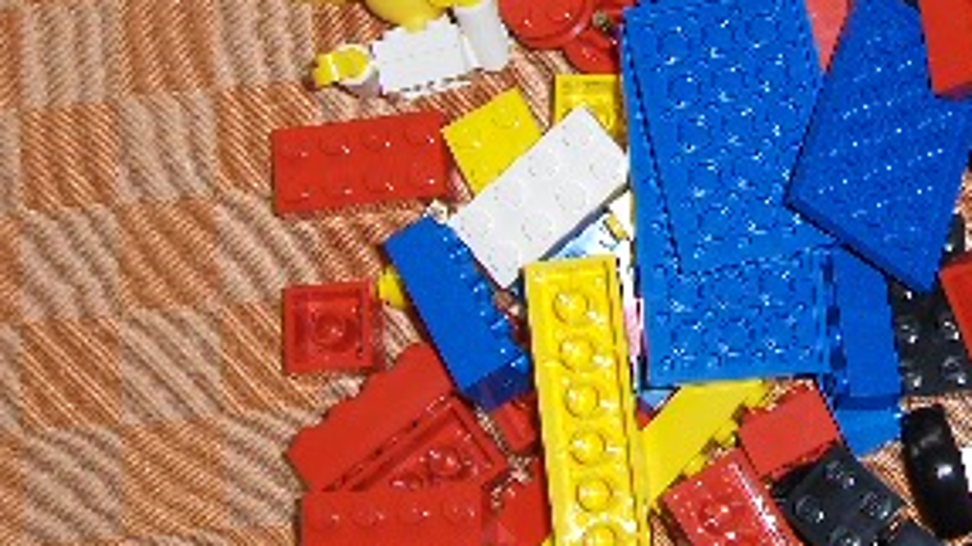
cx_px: 955
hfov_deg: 24.0
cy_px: -7
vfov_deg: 14.0
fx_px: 2189
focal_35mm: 85
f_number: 5.5
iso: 100
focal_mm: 7.5
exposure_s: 1/60
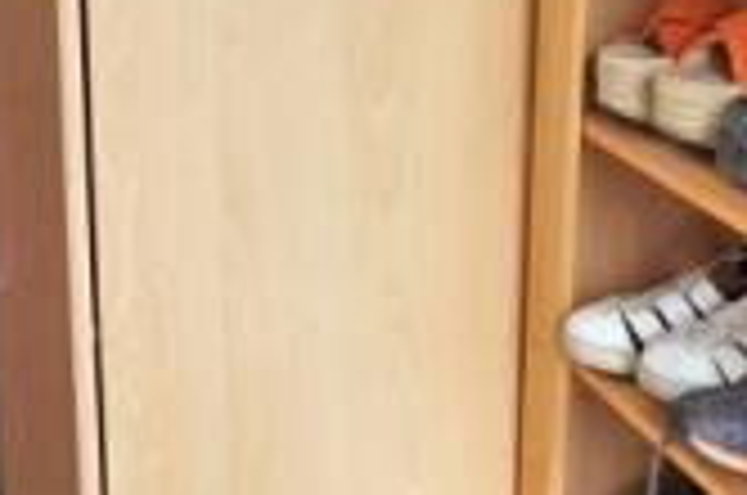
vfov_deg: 14.2
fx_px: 1967
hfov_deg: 21.3
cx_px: 572
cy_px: 56
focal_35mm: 95
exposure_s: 1/60
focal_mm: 16
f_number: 7.1
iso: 500
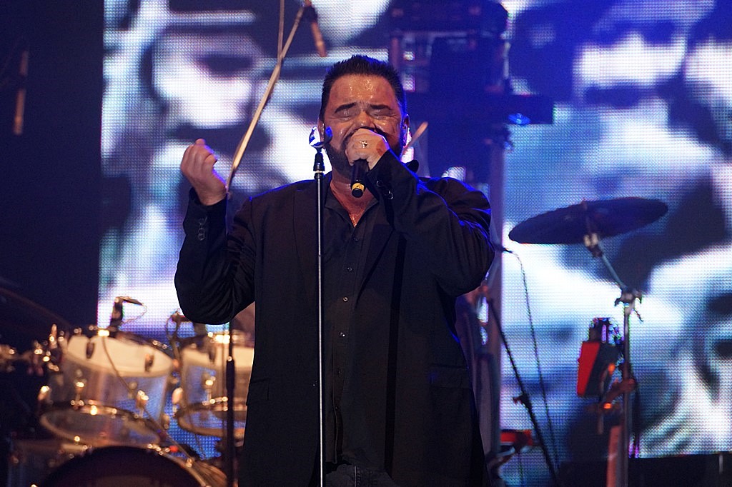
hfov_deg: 4.6
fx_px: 9147
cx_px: 366
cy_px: 244
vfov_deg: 3.1
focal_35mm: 450
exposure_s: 1/125
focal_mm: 300
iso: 1600
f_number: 5.6
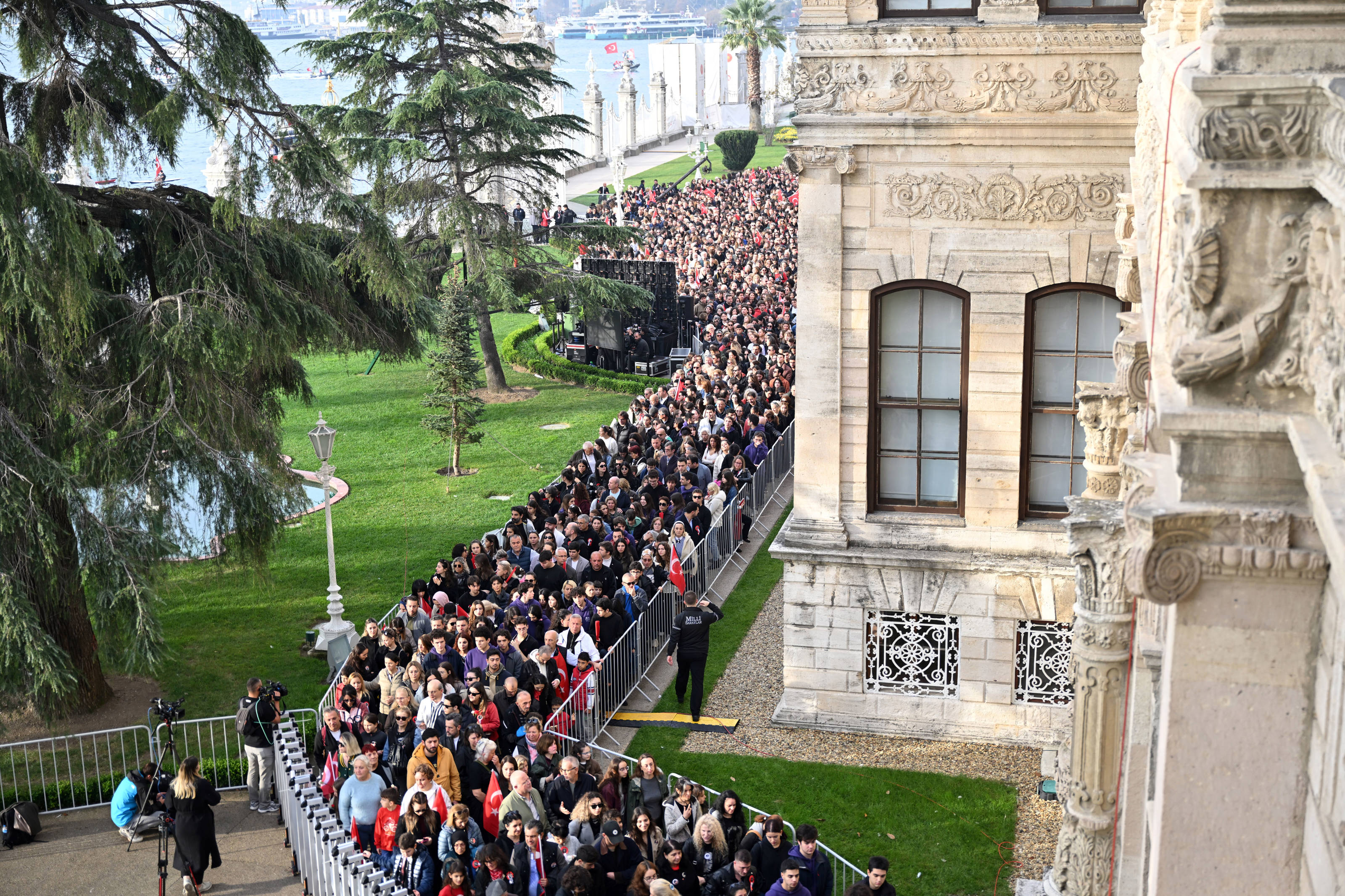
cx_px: 672
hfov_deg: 43.6
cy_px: 448
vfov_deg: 29.9
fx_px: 1681
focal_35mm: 45
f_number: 2.8
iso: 125
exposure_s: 1/250
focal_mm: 45
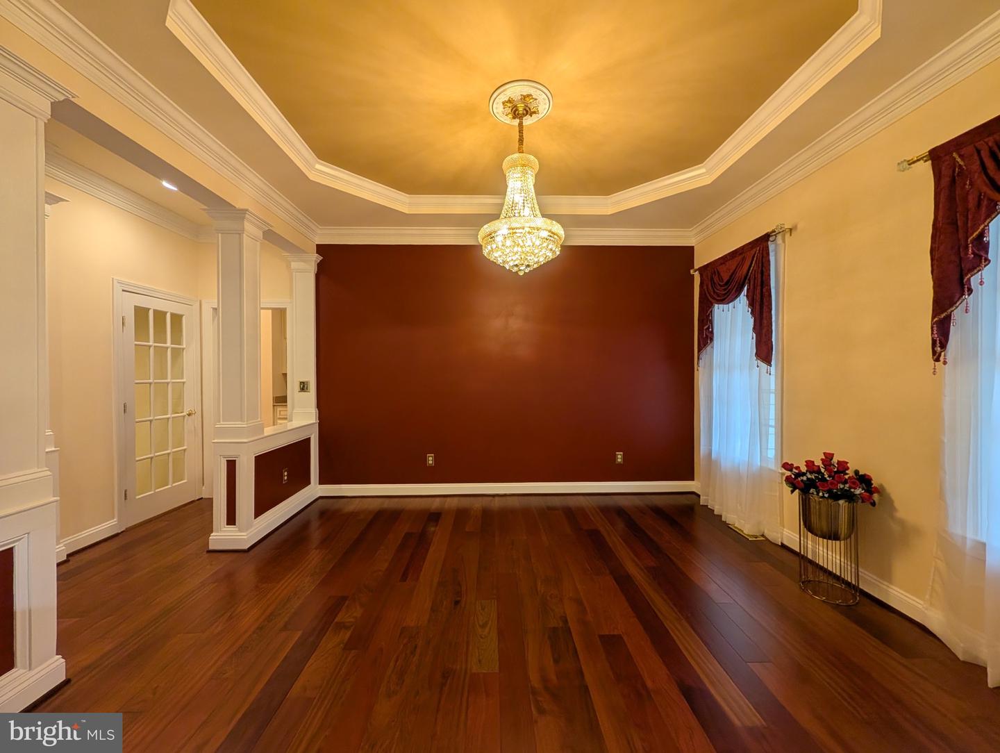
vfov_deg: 94.6
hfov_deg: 110.5
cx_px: 500
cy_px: 376
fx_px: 347
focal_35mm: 12
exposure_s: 1/120
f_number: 1.7
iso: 63
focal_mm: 2.02
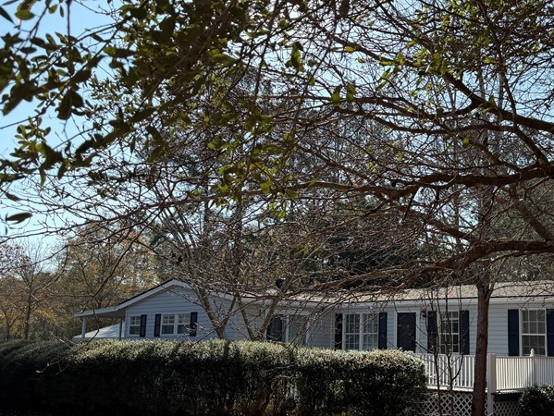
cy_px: 246
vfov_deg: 35.1
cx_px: 390
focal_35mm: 41
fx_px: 657
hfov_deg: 44.7
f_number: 1.78
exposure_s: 1/3145
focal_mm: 6.76
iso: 100
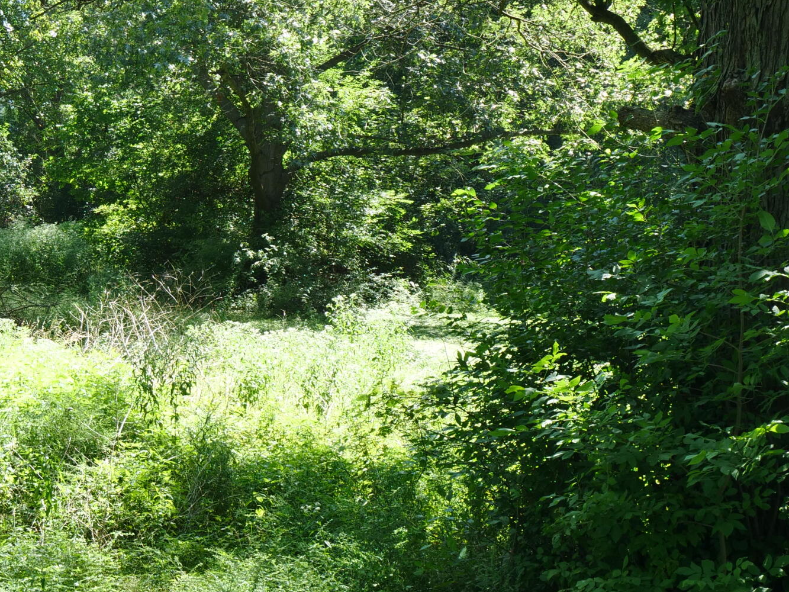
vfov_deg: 18.2
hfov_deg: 22.8
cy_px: 186
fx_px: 1846
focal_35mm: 81
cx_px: -64
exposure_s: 1/60
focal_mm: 18
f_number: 6.3
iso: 200
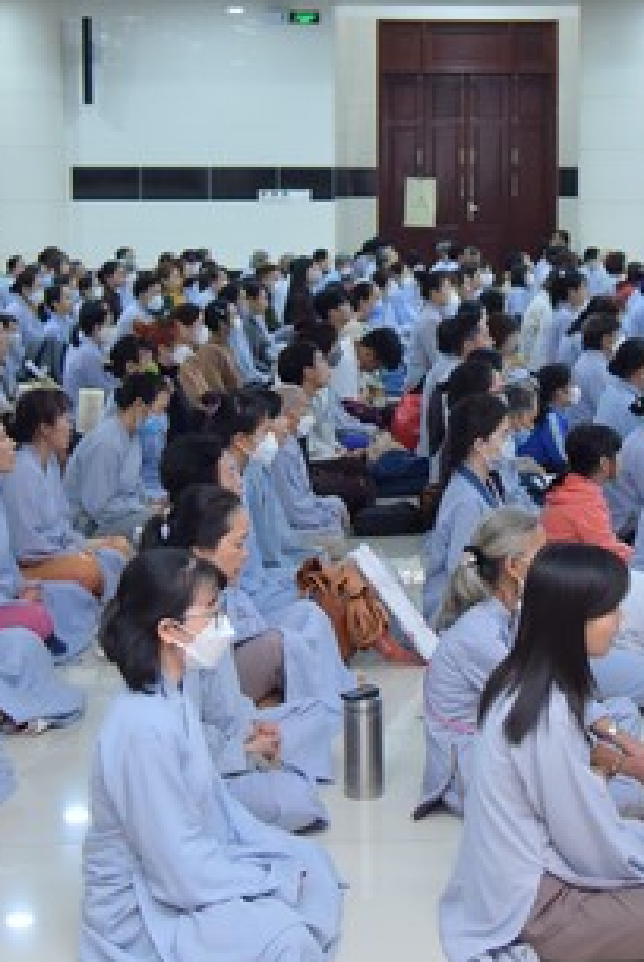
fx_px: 1767
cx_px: 499
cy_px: 325
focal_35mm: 66
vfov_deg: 30.3
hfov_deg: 20.5
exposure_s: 1/100
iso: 800
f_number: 4
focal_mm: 31
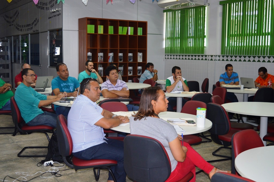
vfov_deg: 29.8
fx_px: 342
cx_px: 137
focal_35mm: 45
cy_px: 91
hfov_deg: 43.6
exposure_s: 1/60
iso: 400
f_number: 4.2
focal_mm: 30
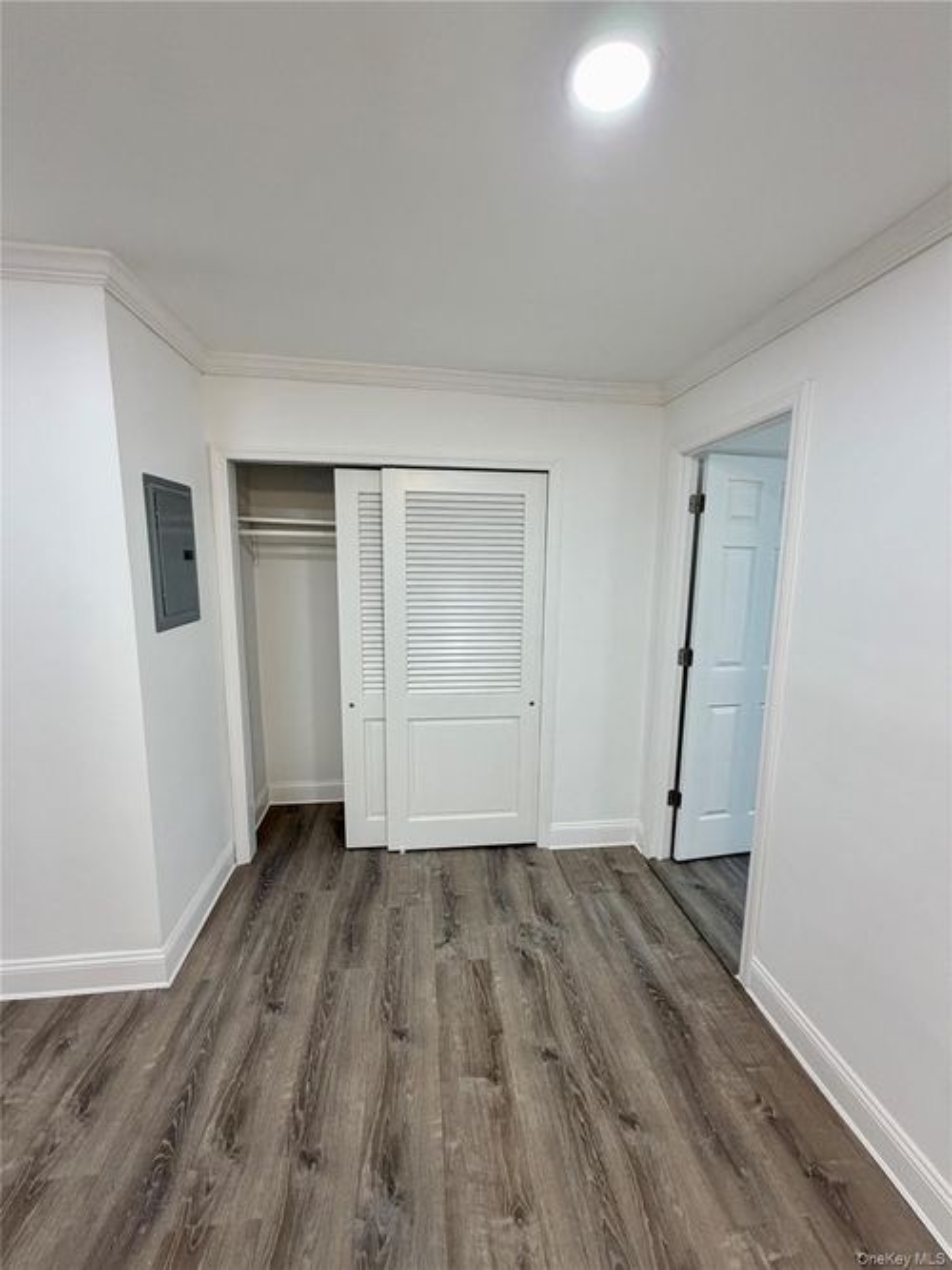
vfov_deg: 102.1
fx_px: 514
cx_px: 476
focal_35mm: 14
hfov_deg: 85.7
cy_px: 635
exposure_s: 1/120
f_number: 2.2
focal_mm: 2.22
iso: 250
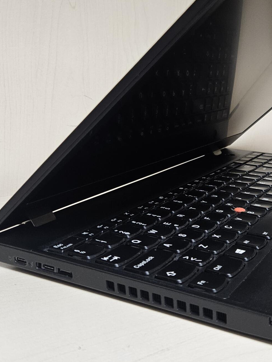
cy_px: 144
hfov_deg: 31.8
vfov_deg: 41.9
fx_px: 471
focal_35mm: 45
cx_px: 193
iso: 250
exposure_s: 1/100
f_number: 1.8
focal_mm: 5.4
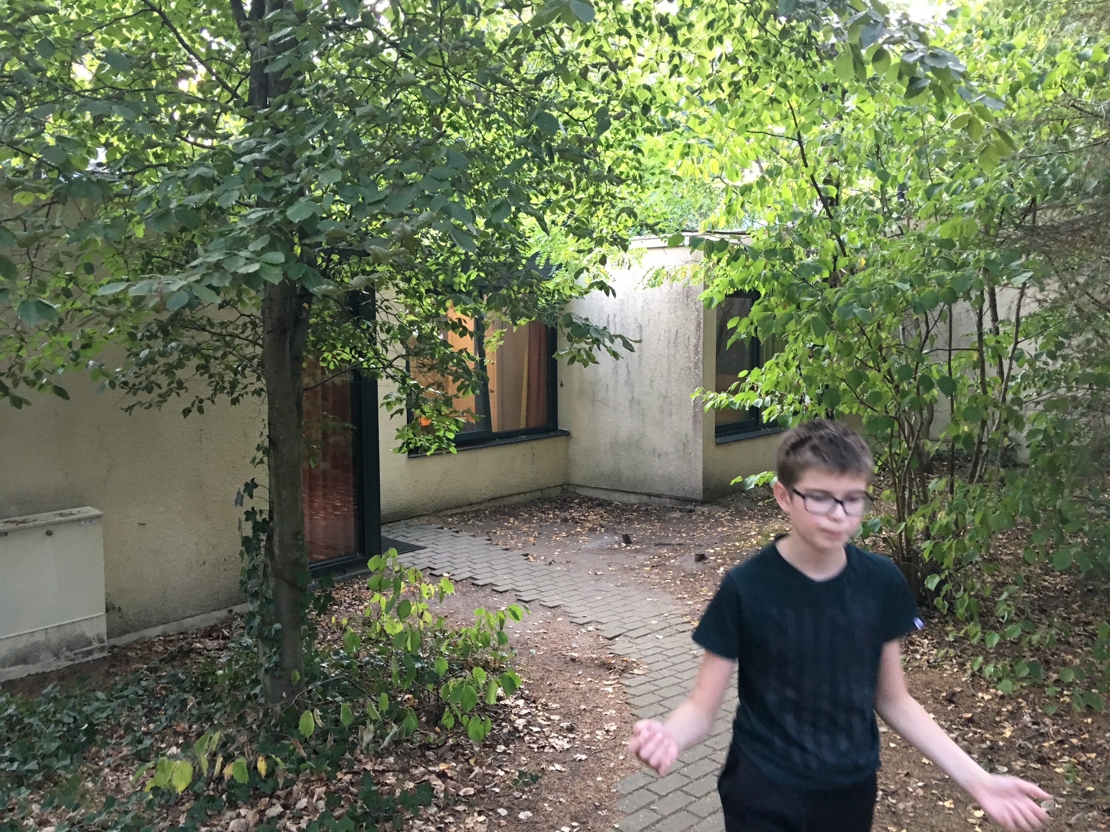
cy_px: 416
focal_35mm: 29
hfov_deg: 61.7
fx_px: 930
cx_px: 555
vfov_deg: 48.2
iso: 100
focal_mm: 4.15
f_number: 2.2
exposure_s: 1/17
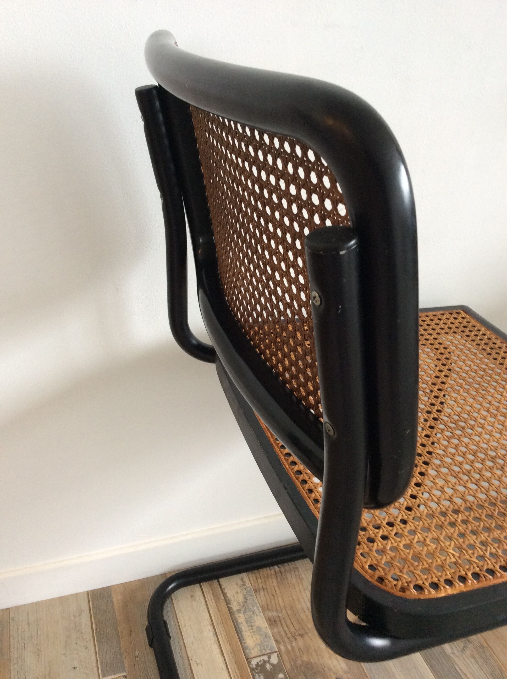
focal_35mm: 32
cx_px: 254
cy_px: 340
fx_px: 627
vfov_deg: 56.9
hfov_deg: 44.1
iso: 80
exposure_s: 1/25
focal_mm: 3.3
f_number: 2.4
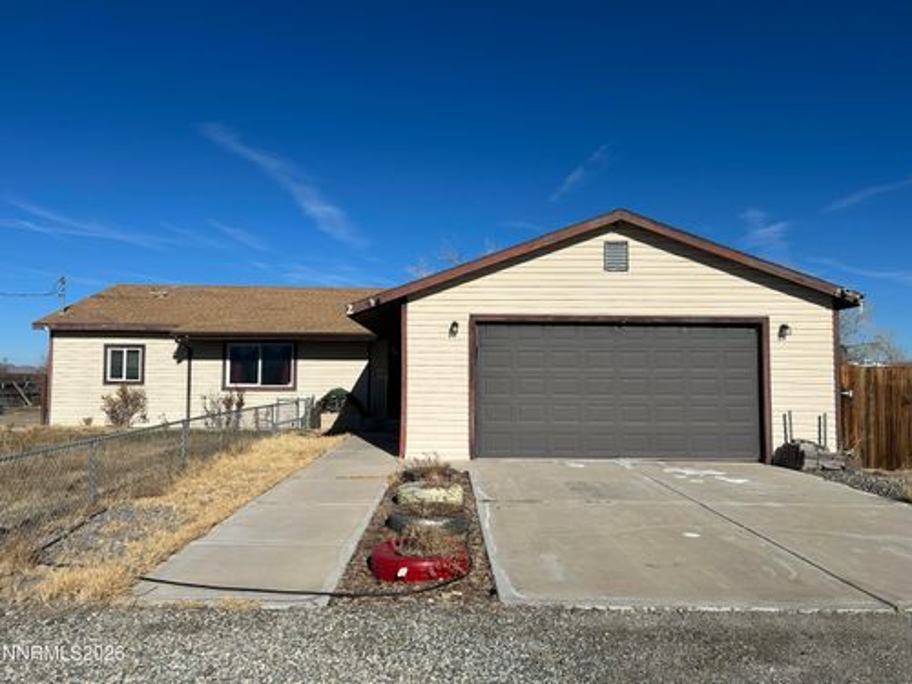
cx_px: 456
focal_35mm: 26
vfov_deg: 53.1
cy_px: 342
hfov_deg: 67.3
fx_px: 685
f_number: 1.5
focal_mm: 5.7
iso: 50
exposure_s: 1/9434
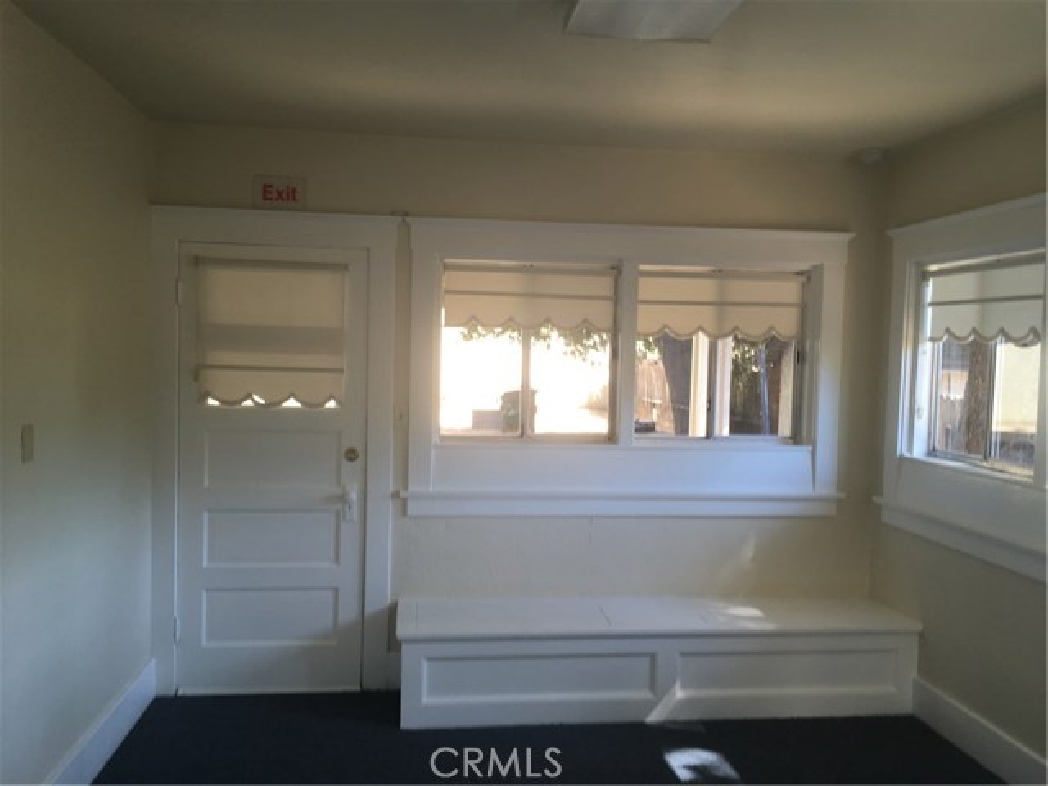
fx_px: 878
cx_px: 524
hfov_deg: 61.7
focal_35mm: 29
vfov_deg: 48.2
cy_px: 393
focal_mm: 4.15
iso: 25
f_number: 2.2
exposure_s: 1/40
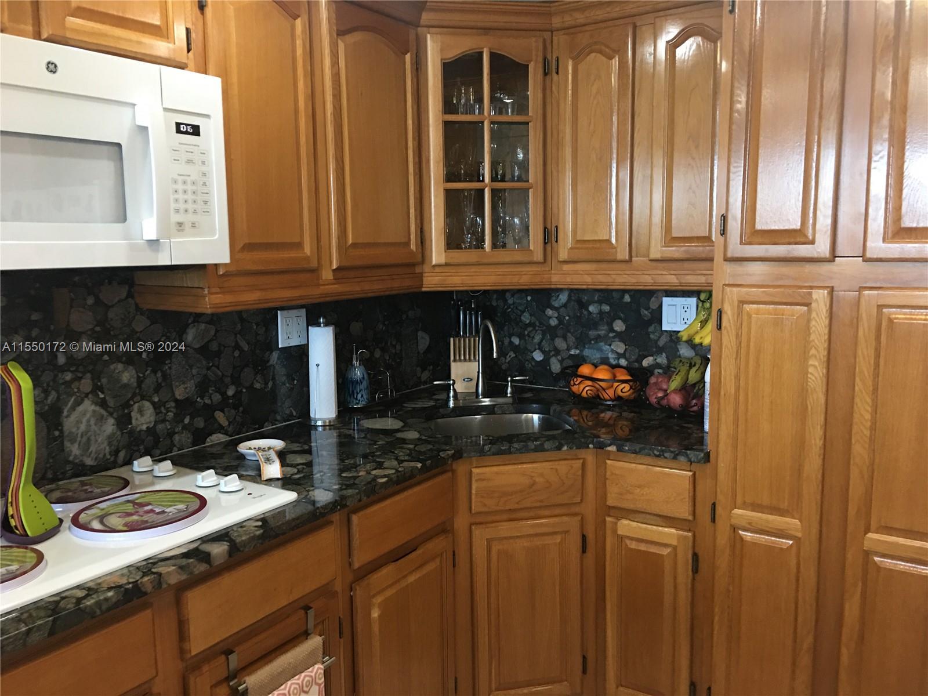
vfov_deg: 48.2
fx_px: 777
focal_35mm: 29
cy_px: 348
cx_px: 464
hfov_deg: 61.7
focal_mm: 4.15
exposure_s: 1/15
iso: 80
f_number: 2.2
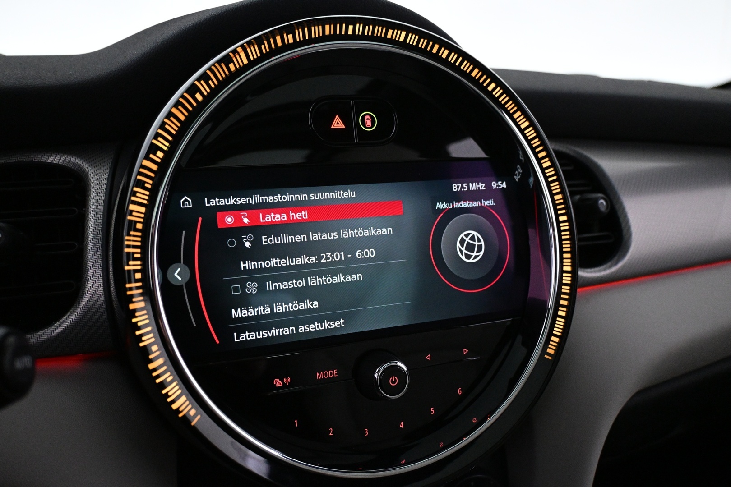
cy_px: 244
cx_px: 366
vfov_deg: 43.6
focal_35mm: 30
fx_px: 609
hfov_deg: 61.9
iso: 4000
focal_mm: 20
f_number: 3.8
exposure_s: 1/125
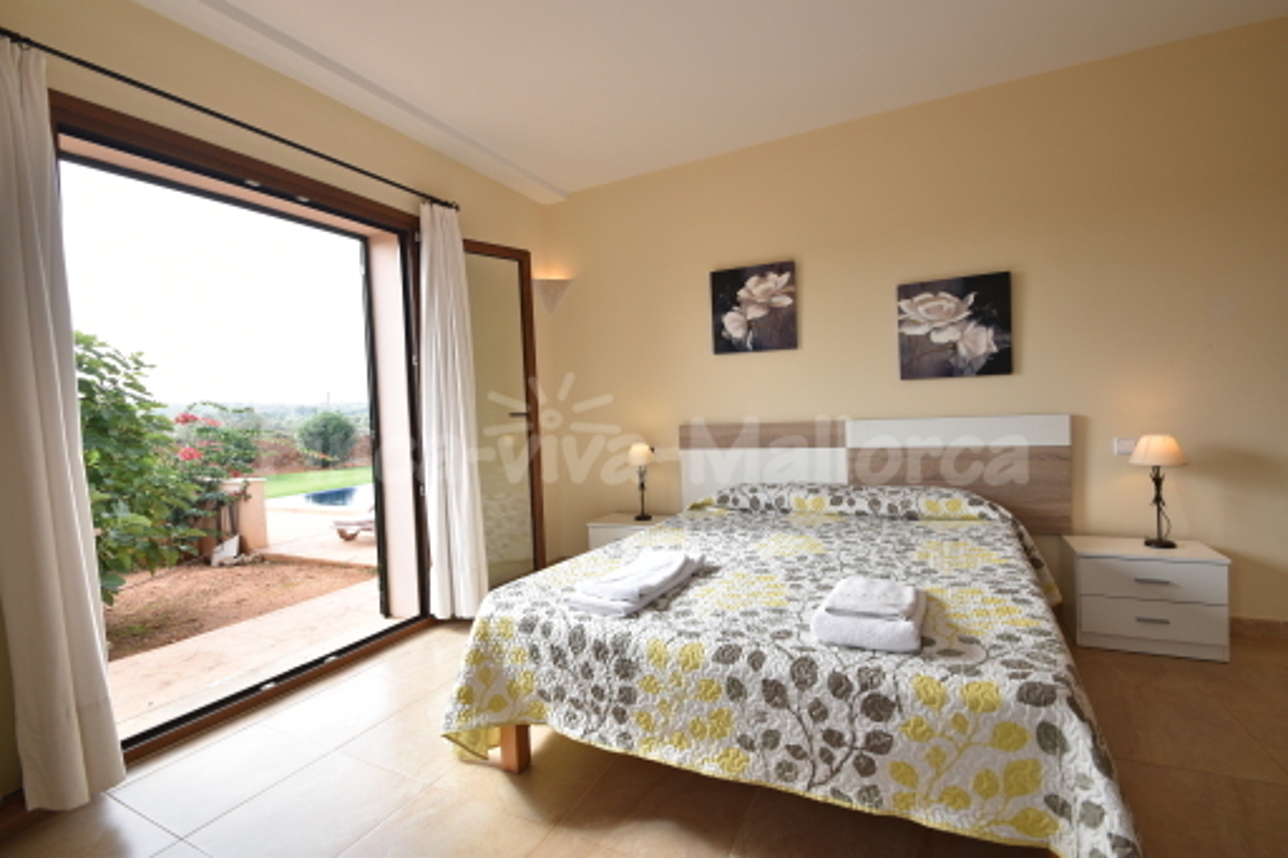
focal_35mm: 15
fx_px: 536
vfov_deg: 77.3
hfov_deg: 100.4
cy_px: 429
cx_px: 644
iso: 100
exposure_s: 1/60
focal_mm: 10
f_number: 6.3
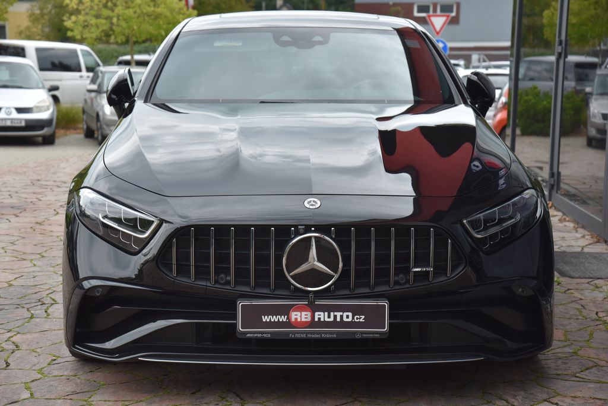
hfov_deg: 27.0
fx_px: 1267
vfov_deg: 18.2
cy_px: 203
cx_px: 304
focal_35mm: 75
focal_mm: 75
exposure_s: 1/160
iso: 500
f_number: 6.3
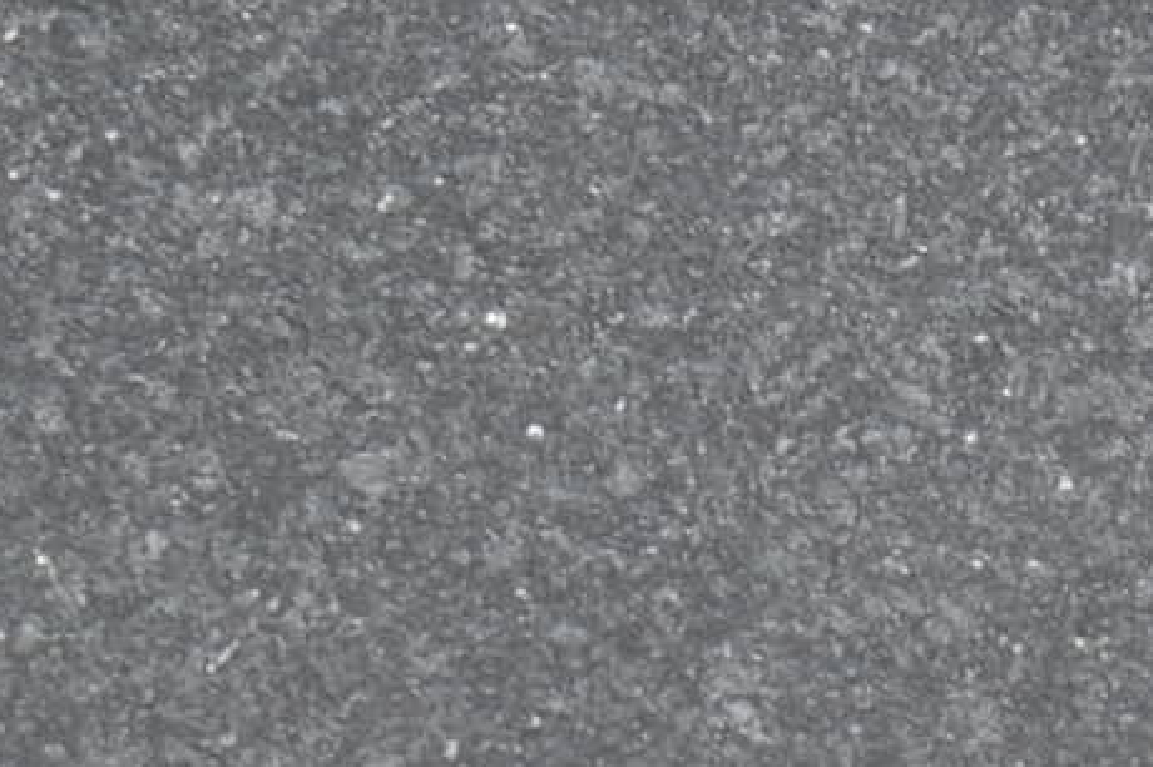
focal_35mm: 539
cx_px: 2391
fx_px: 17259
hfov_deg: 3.8
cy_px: 196
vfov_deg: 2.5
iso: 100
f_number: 9
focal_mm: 55
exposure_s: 1/125
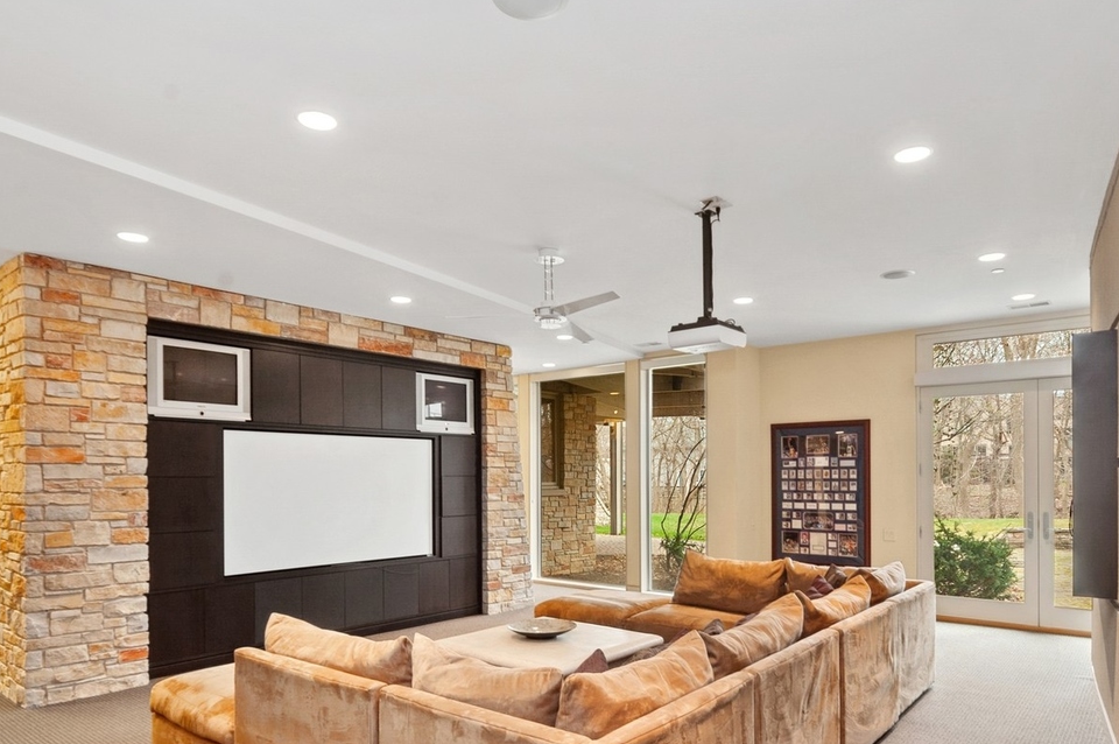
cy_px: 483
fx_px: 683
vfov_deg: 56.2
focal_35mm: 22
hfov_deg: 78.6
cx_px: 565
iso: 200
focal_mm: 13
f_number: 8
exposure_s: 1/5
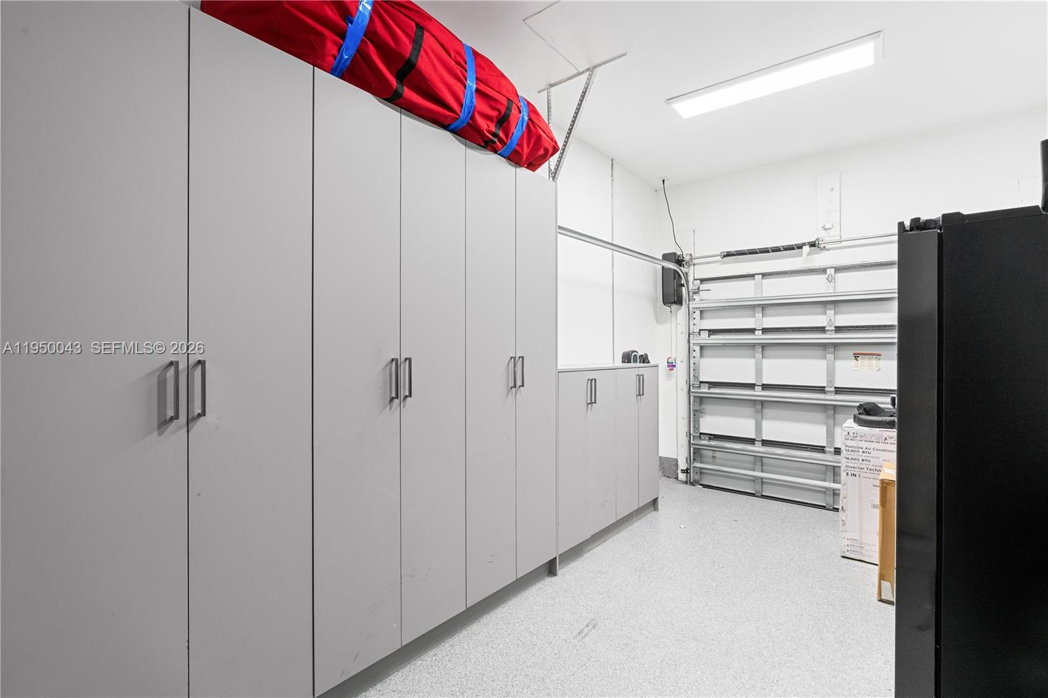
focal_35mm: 16
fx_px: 466
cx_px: 524
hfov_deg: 96.7
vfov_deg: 73.7
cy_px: 349
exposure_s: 1/5
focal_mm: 16
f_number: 9
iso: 500
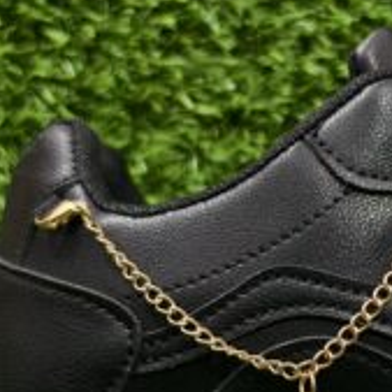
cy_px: 336
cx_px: 397
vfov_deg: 23.5
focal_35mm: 72
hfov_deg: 23.0
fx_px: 922
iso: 212
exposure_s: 1/60
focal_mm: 6.54
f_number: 1.57
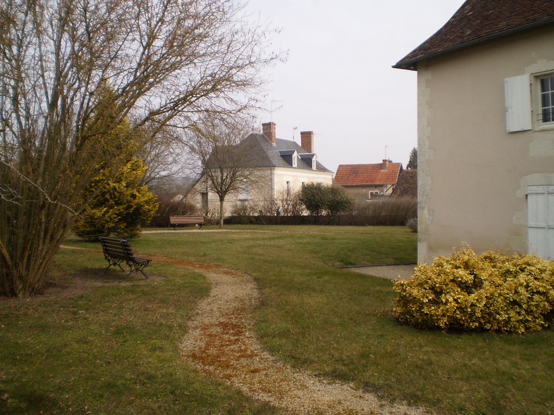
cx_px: 277
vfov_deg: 39.7
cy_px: 208
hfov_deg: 51.4
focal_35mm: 36
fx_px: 576
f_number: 3.1
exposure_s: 1/640
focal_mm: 6.3
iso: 64
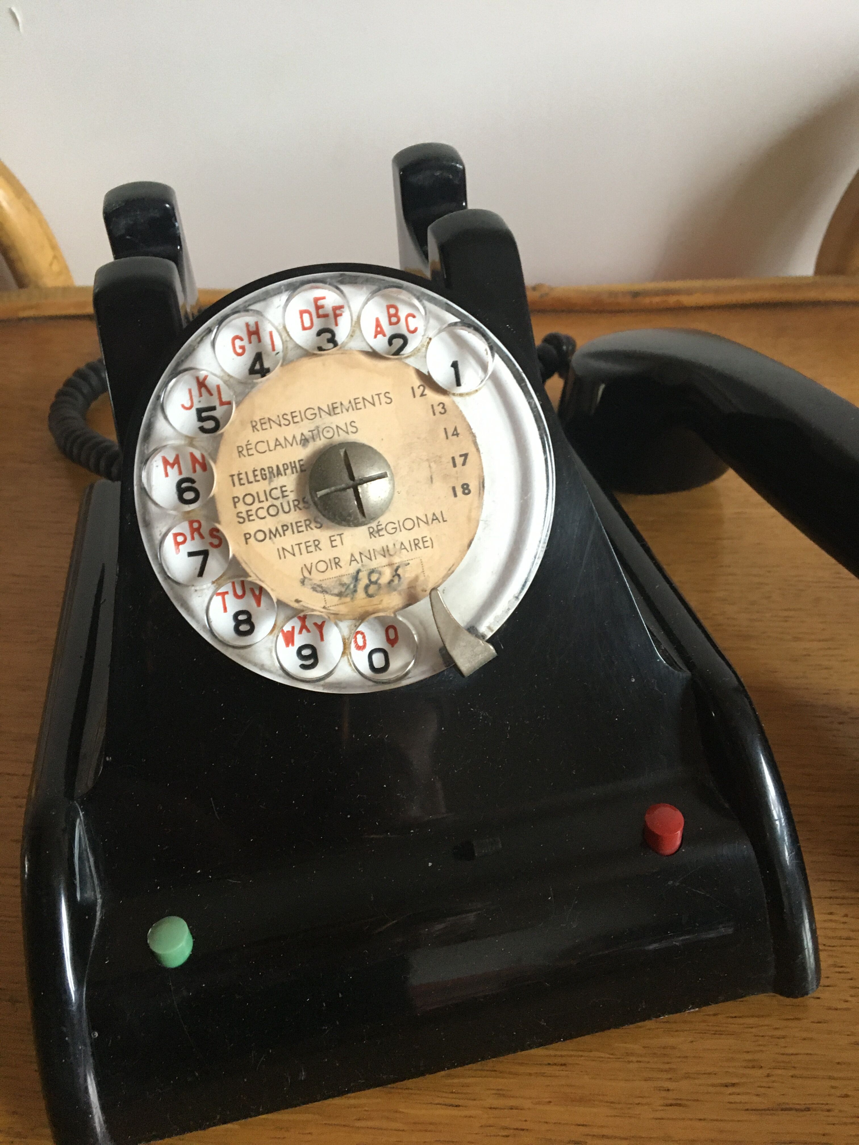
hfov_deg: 48.2
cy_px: 572
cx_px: 430
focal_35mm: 29
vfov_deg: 61.7
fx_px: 960
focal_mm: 4.15
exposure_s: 1/20
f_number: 2.2
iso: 200
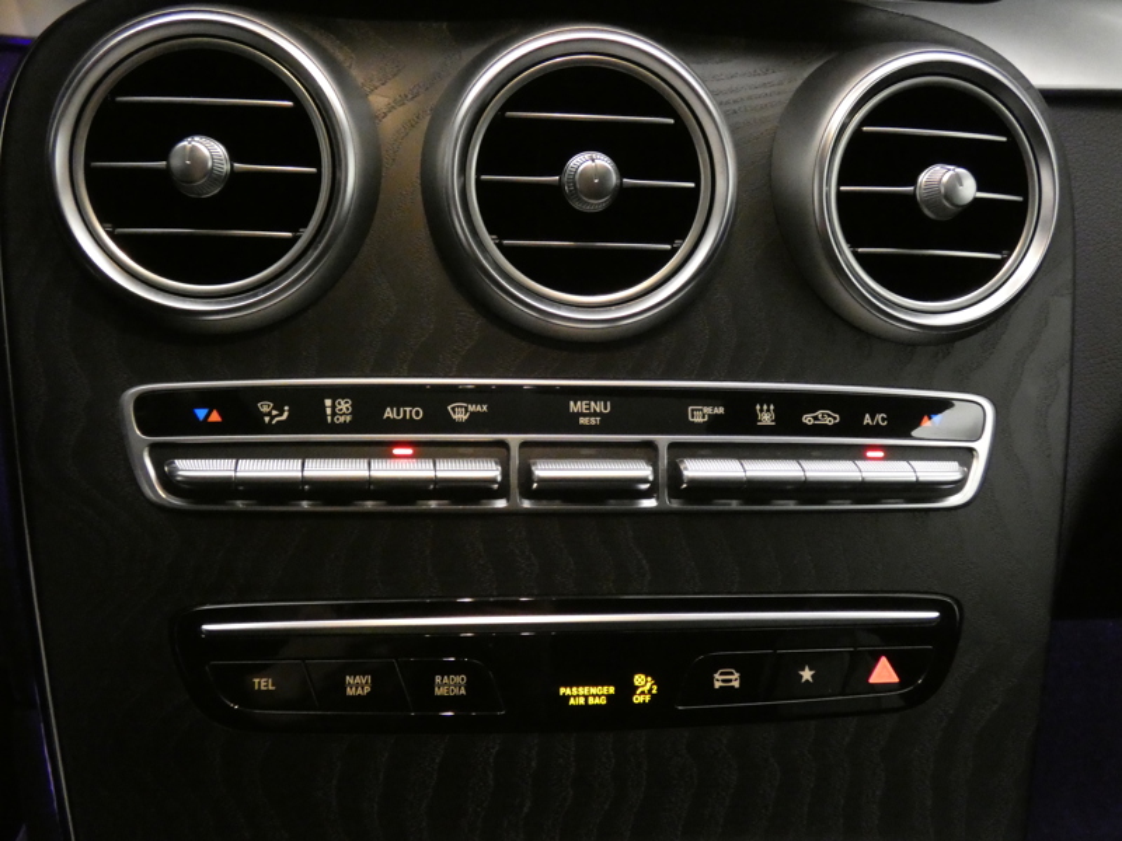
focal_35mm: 39
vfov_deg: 36.8
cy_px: 420
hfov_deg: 47.9
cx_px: 561
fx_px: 1264
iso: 1600
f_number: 3.6
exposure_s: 1/20
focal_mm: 7.1
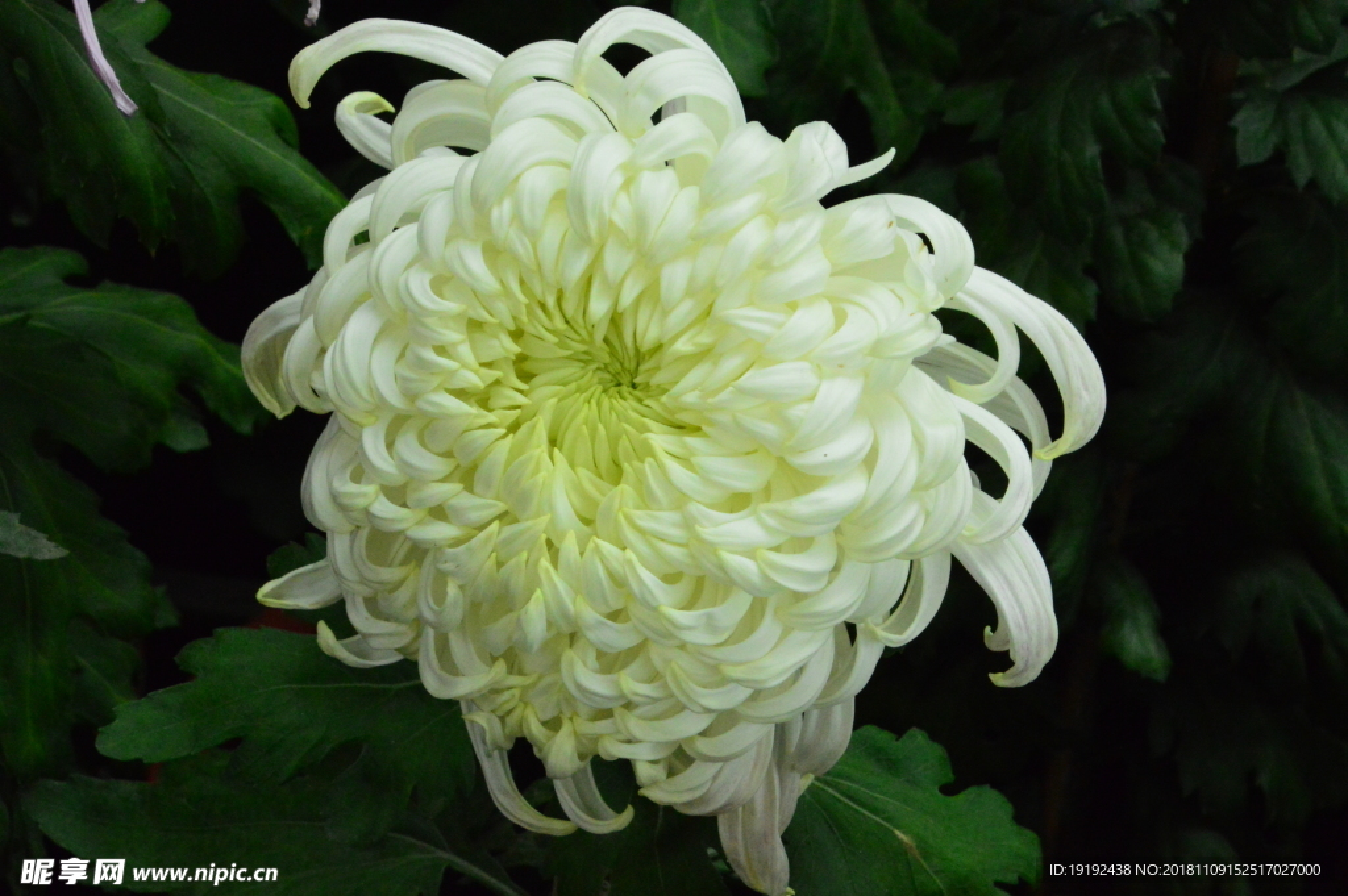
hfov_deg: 14.4
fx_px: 5331
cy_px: 448
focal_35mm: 142
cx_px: 674
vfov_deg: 9.6
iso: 5000
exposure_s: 1/250
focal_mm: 95
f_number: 22
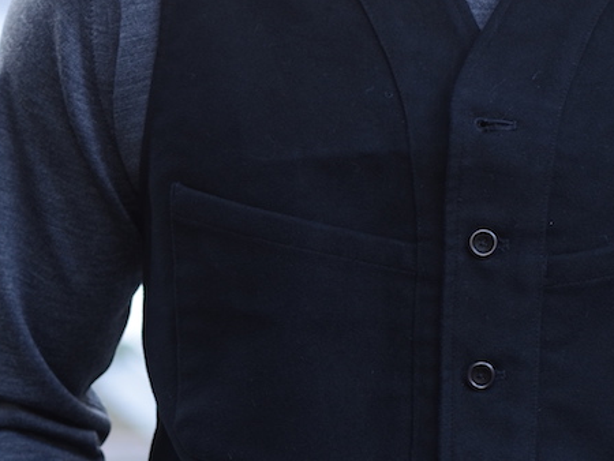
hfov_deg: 7.1
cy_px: 396
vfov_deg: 5.3
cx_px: 267
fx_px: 4935
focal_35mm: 278
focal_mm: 85
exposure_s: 1/80
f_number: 2
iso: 320
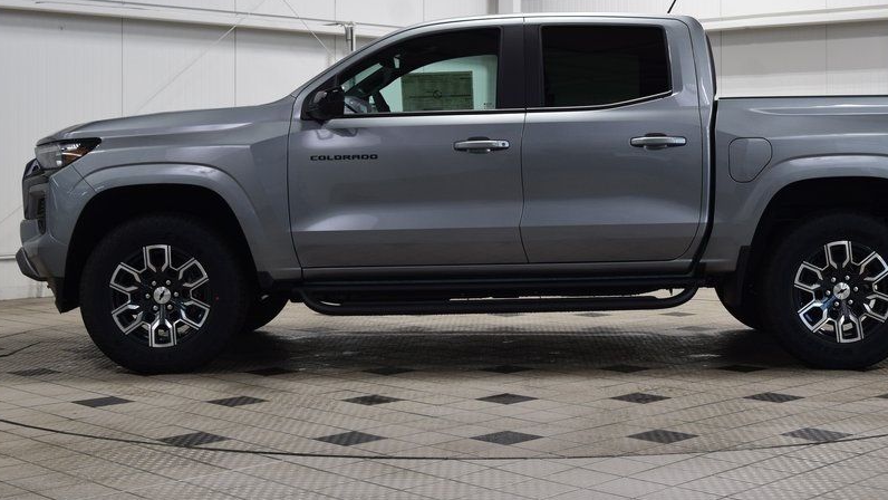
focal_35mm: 63
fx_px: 1476
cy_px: 170
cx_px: 540
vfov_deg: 19.2
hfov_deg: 33.4
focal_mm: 31
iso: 400
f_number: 6.3
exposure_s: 1/20
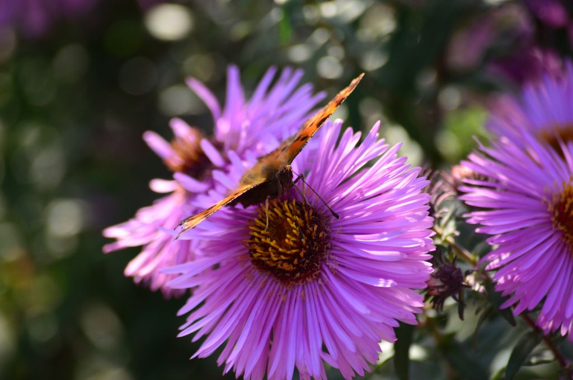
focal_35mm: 300
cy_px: 190
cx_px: 286
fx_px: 4765
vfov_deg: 4.6
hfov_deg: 6.9
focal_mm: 200
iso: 400
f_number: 8
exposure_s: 1/400
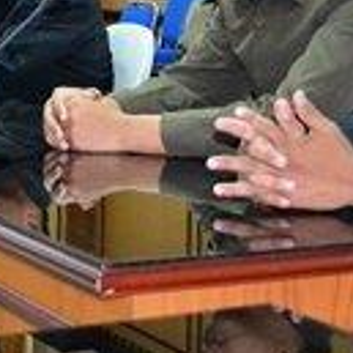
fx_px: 1361
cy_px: -7
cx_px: 31
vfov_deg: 14.5
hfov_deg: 14.6
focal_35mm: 118
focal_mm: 24
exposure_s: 1/60
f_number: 4
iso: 2000
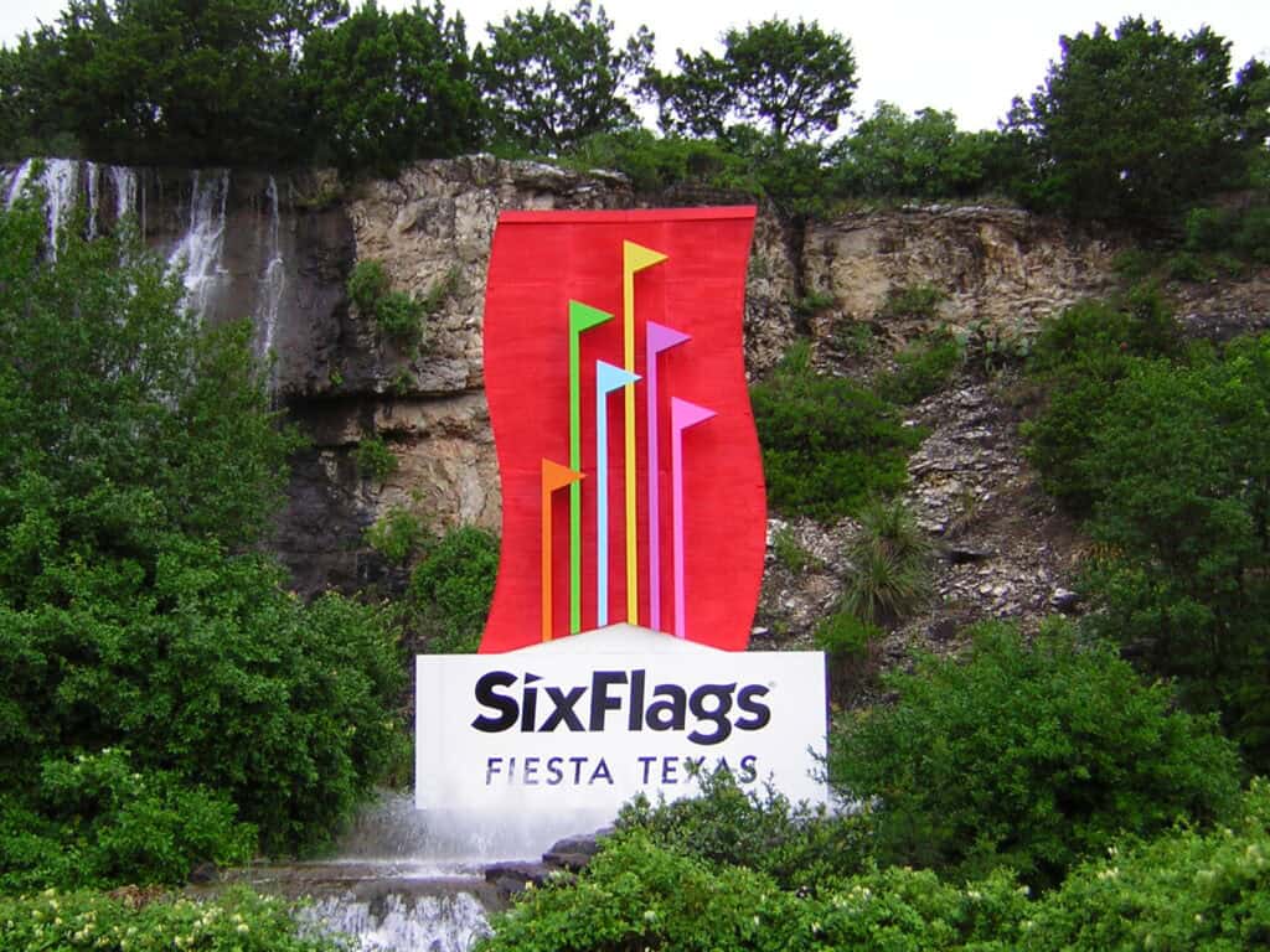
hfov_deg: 35.5
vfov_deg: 27.0
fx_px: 1981
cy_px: 476
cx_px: 635
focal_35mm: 54
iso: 50
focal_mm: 7.1
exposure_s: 1/52
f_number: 3.2
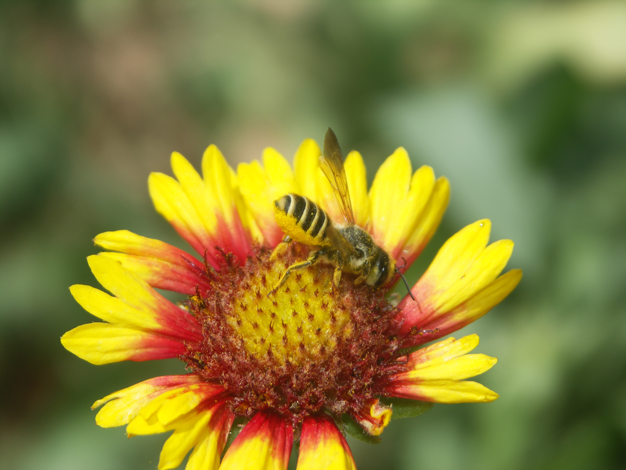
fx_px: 3617
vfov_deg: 7.4
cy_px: 235
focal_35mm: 200
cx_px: 313
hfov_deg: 9.9
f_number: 3.5
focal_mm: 50.8
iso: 50
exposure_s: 1/800
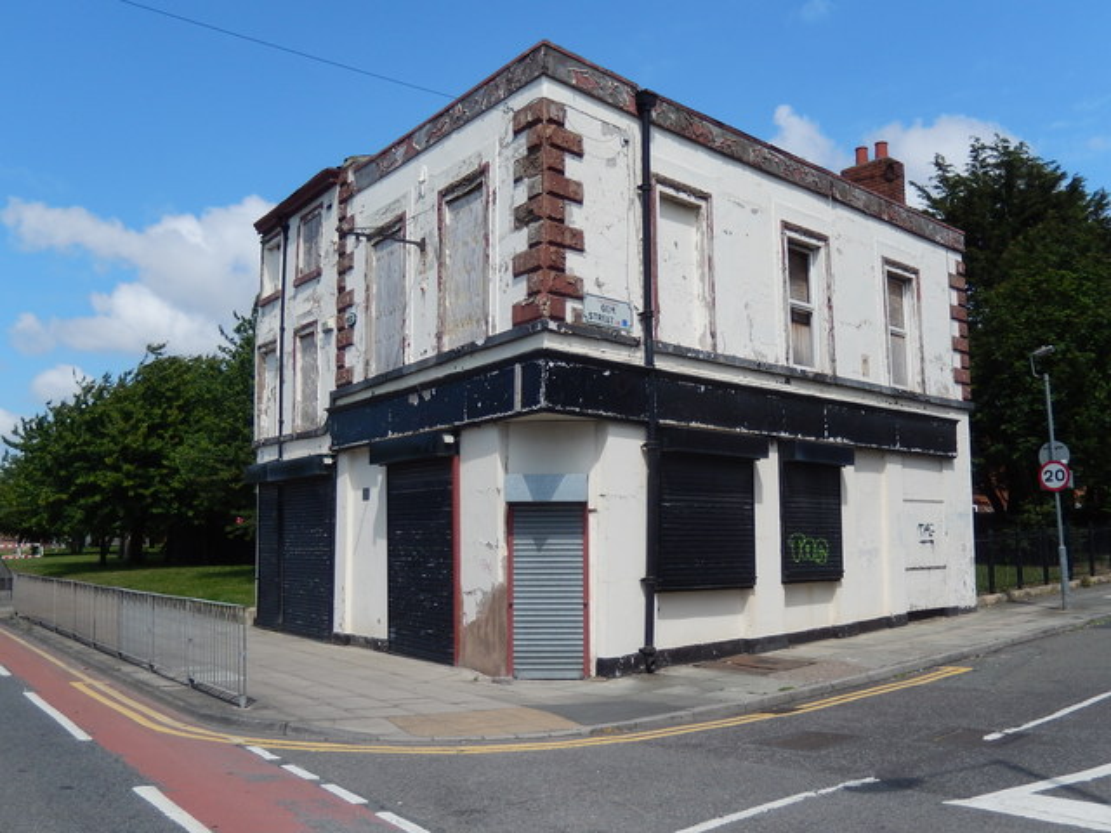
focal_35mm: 36
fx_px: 1155
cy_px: 416
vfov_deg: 39.7
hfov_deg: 51.4
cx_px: 556
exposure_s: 1/1500
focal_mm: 6.5
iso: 125
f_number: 4
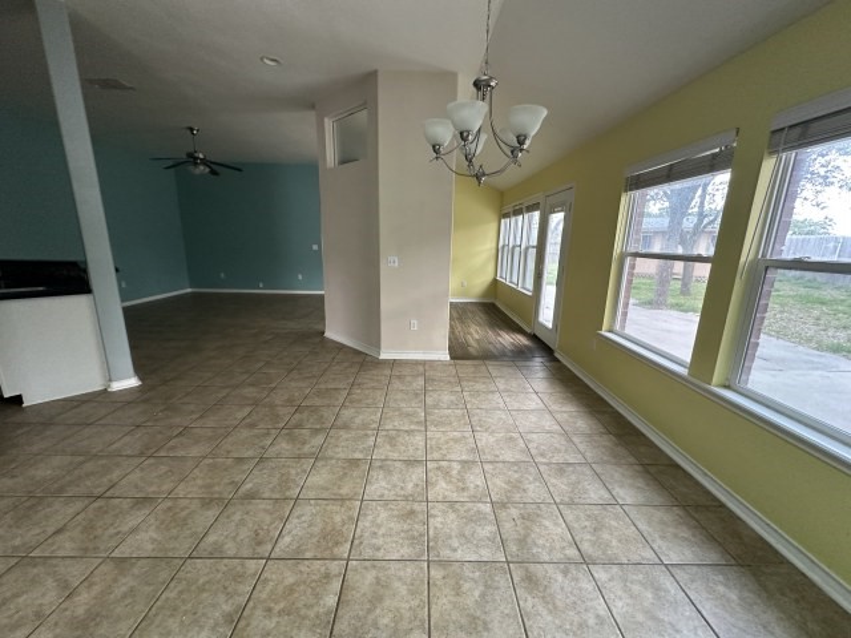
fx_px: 344
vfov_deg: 85.7
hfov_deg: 102.1
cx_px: 426
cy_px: 319
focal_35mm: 14
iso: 320
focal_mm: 2.22
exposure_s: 1/72
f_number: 2.2
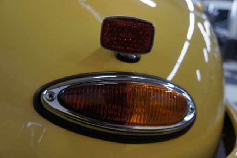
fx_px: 178
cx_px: 118
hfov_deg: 67.4
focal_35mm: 27
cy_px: 79
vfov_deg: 47.9
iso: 1600
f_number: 3.5
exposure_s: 1/250
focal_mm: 18
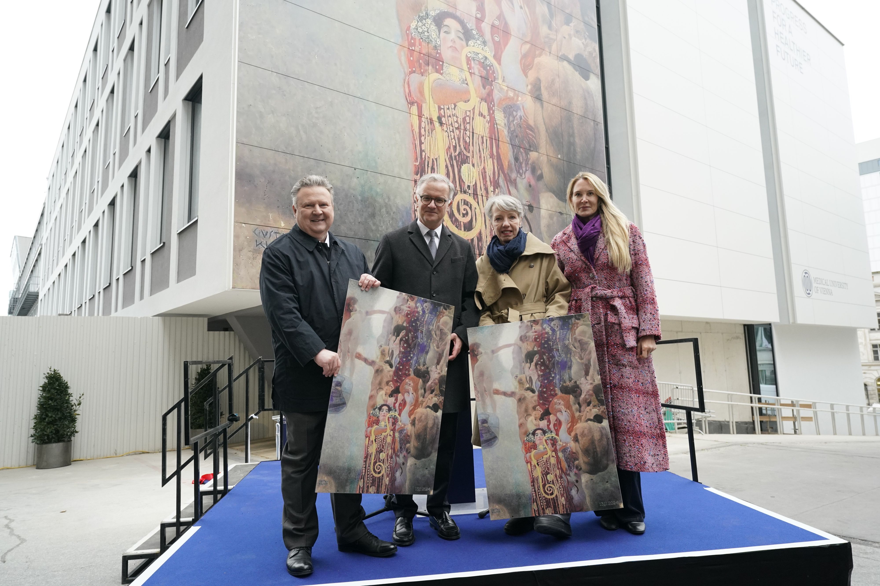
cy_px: 293
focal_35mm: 23
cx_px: 440
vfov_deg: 55.1
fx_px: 562
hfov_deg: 76.1
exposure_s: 1/400
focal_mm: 23
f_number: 5.6
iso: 2500
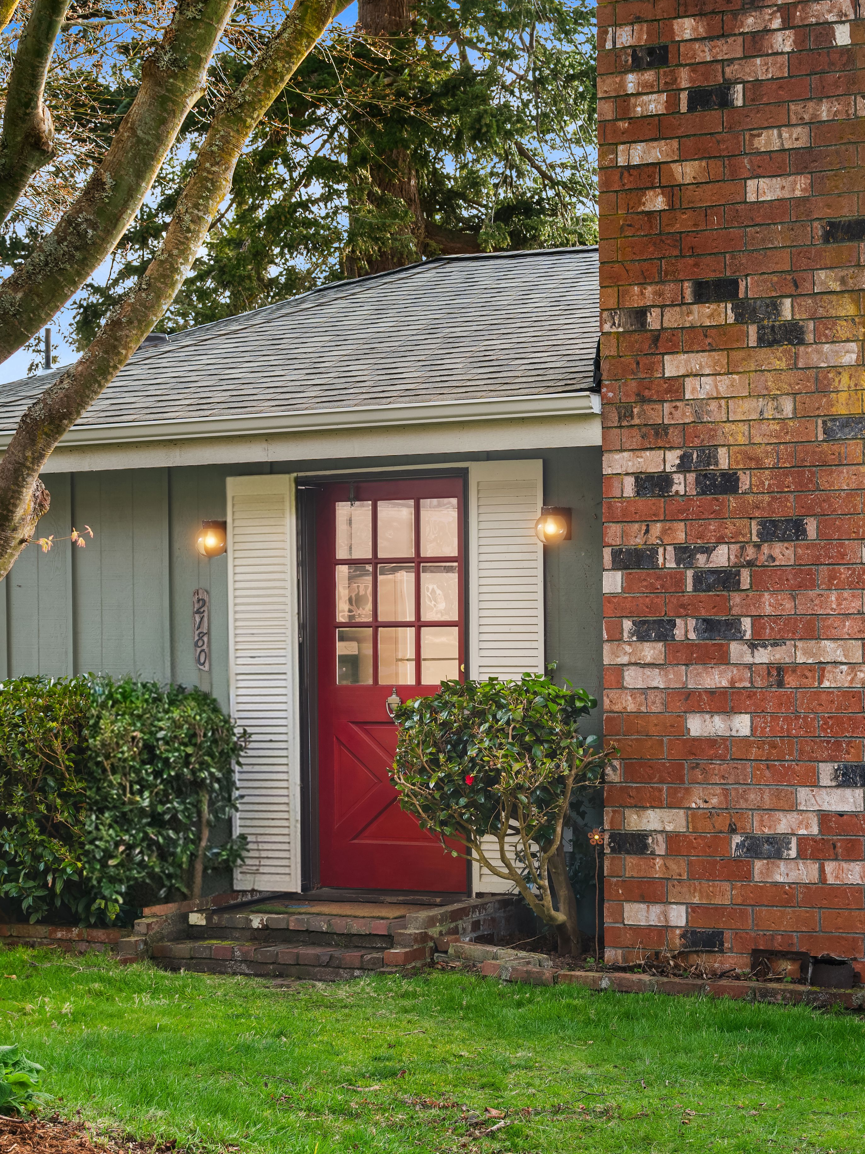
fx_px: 2366
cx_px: 568
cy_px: 607
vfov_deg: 27.4
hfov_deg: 20.7
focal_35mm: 71
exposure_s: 1/13
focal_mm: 45
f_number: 8
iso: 200
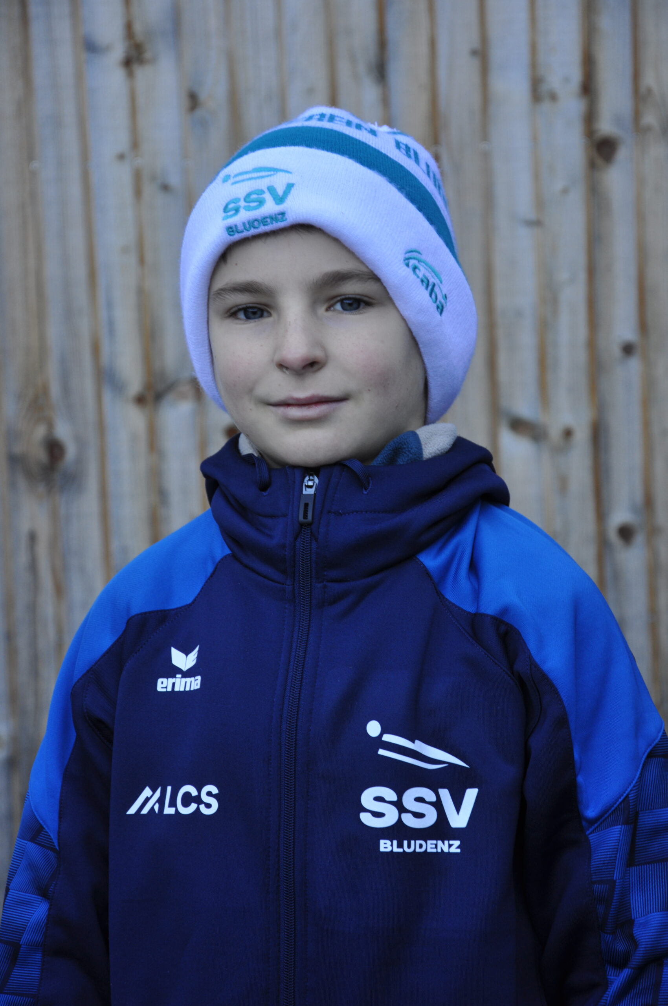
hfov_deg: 13.0
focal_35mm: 105
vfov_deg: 19.5
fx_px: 2930
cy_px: 503
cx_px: 334
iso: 200
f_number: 5.6
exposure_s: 1/80
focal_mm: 70
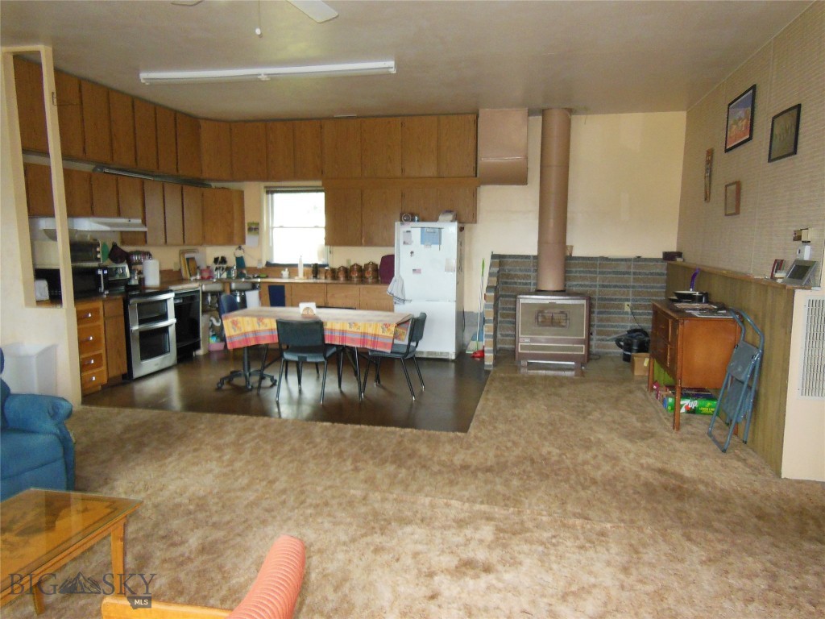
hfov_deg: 69.4
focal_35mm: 25
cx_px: 412
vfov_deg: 54.9
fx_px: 596
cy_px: 310
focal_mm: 4.5
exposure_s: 1/25
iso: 500
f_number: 3.5
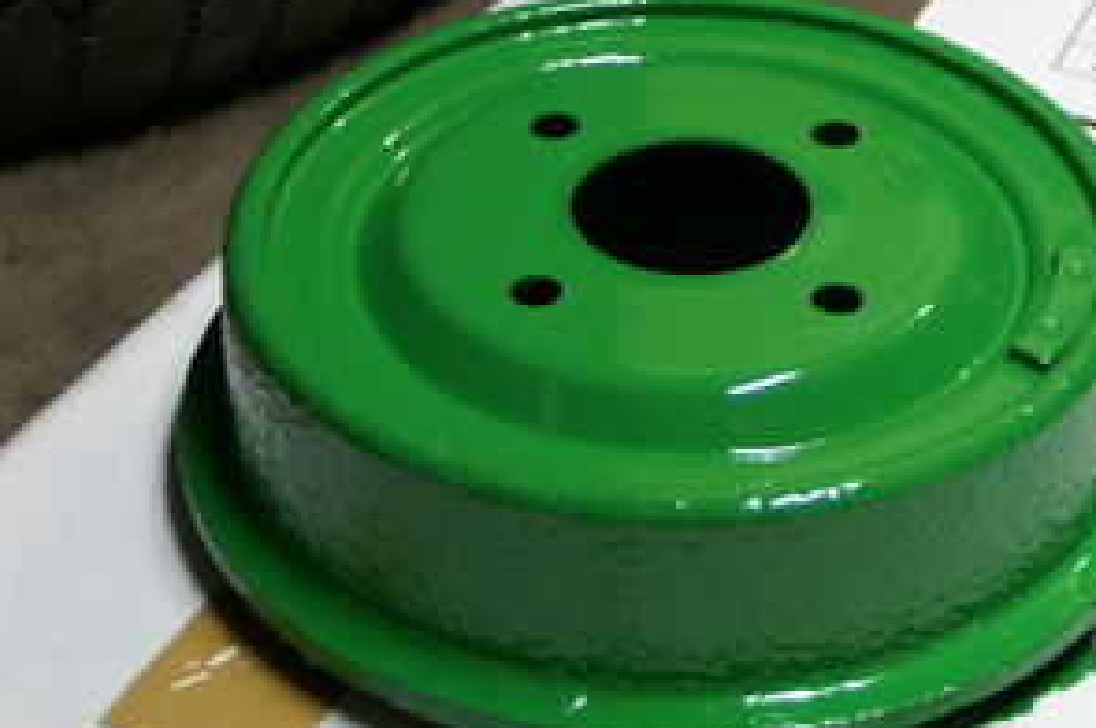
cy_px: 56
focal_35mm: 114
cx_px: 1063
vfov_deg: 11.9
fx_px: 3469
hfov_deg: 17.6
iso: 400
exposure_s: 1/10
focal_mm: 35
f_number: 4.5
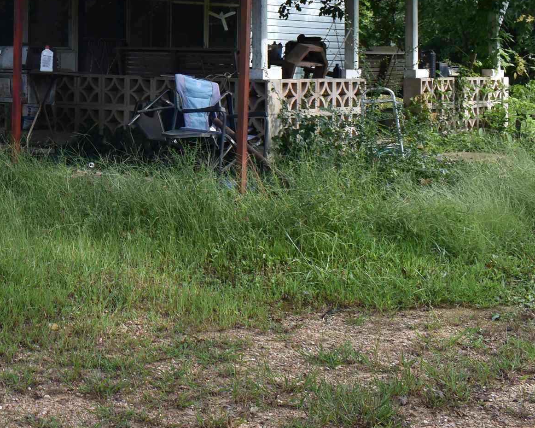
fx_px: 1061
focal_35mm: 67
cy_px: 46
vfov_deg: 22.3
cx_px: -9
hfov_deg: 26.7
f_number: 6.3
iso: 200
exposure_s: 1/250
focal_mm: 18
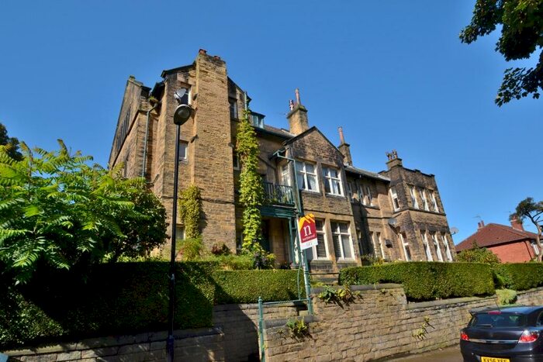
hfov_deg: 85.4
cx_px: 272
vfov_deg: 63.2
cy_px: 181
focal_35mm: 20
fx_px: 294
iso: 100
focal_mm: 13
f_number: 9
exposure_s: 1/200
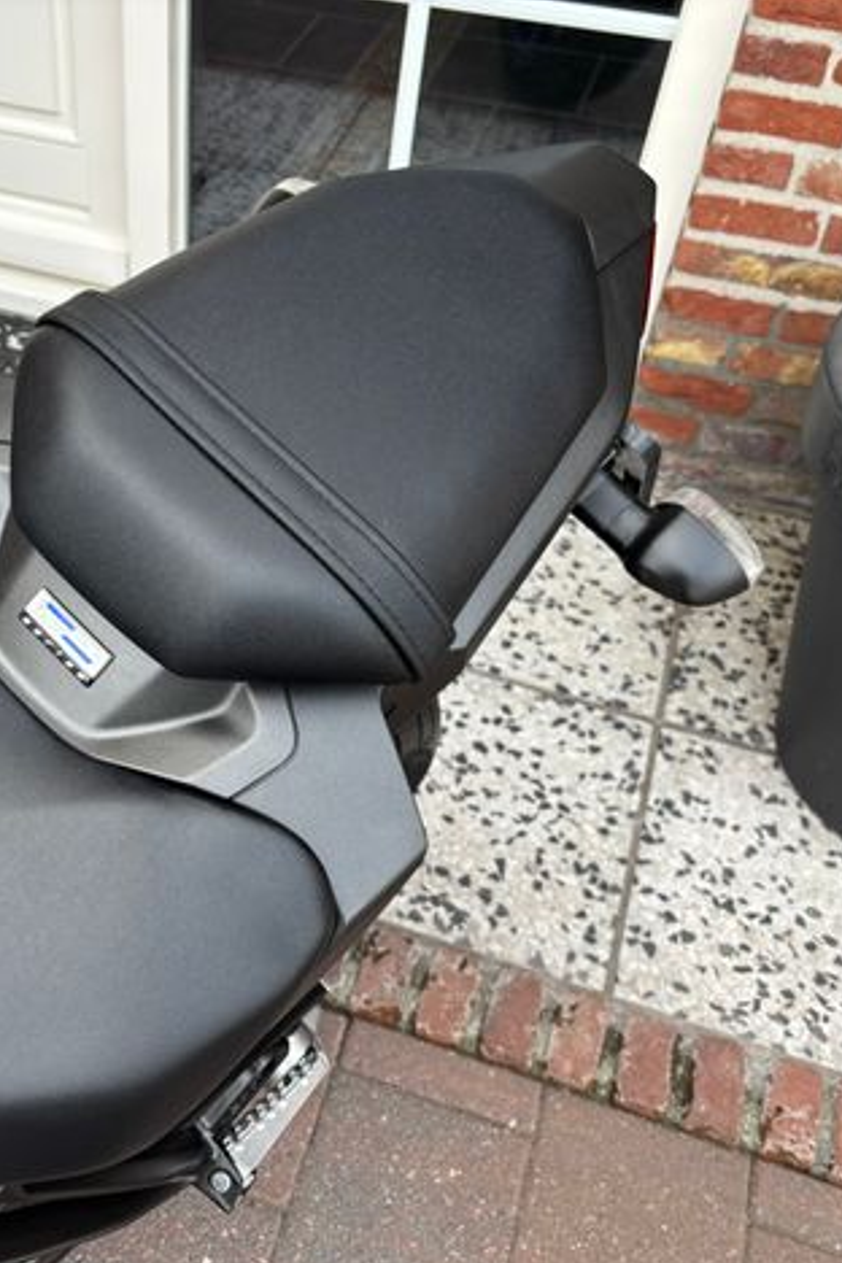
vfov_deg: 51.9
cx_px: 165
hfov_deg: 34.8
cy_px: 645
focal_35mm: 37
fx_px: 1298
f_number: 1.6
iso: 40
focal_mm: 5.96
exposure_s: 1/121
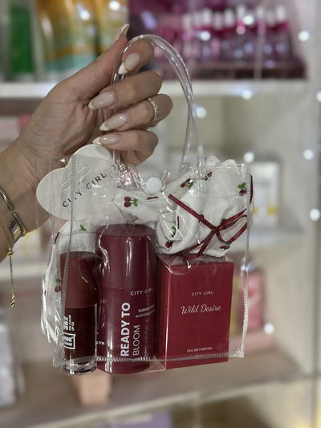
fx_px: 593
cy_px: 214
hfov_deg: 30.3
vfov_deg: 39.6
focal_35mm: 48
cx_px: 160
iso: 125
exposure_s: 1/100
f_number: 1.78
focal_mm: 6.86
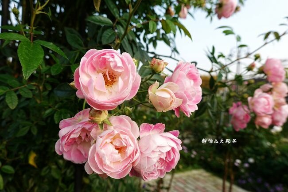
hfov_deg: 73.8
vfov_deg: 53.1
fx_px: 192
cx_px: 144
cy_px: 96
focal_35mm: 24
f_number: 4
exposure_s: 1/320
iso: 125
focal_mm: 9
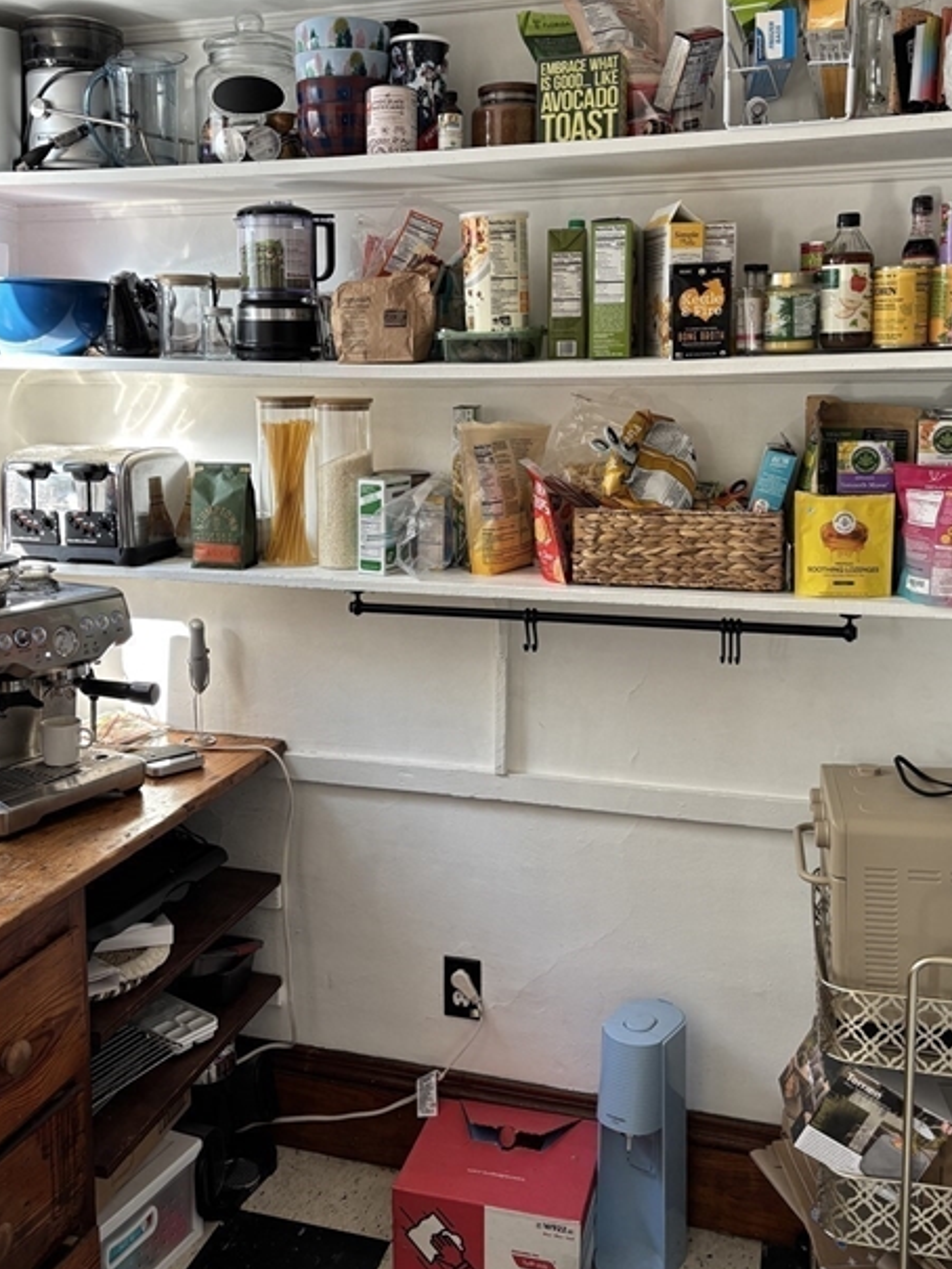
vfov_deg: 55.1
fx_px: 1210
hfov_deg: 42.9
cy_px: 545
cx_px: 447
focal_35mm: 33
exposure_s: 1/121
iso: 80
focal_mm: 5.96
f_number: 1.6
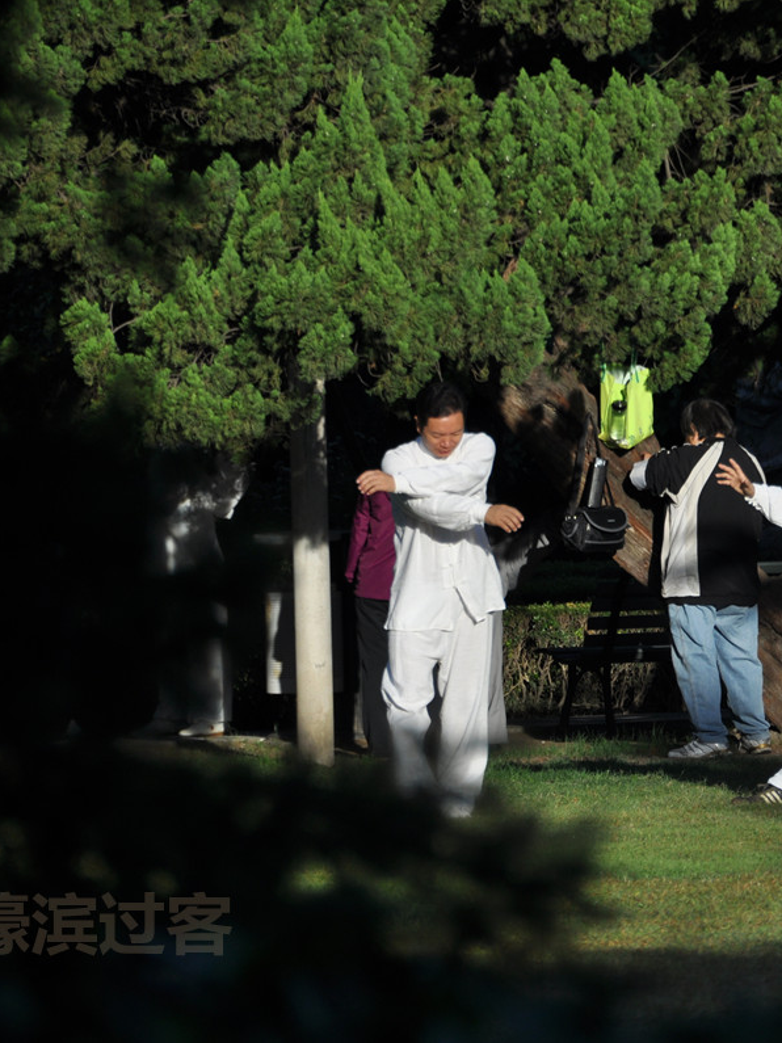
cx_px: 638
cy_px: 522
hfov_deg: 3.4
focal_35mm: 435
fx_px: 13106
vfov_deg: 4.6
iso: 200
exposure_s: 1/1000
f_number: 5.6
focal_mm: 200
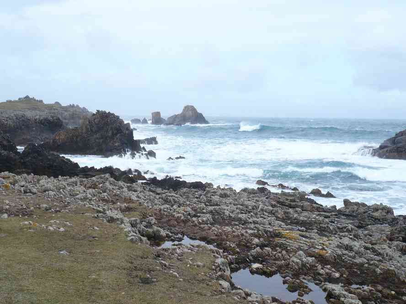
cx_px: 203
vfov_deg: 32.2
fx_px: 528
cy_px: 152
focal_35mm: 45
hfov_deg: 42.1
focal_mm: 5.8
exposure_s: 1/640
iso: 100
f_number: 2.8
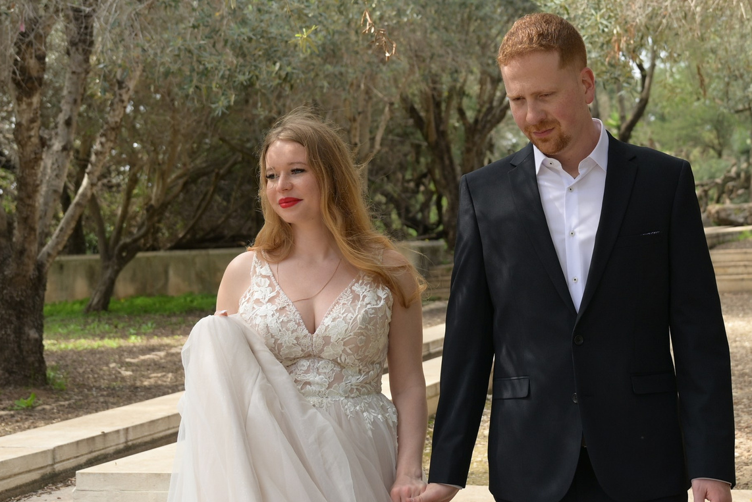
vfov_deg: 20.9
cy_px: 184
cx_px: 504
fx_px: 1358
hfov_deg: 30.7
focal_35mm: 65
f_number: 3.5
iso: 125
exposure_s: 1/250
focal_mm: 29
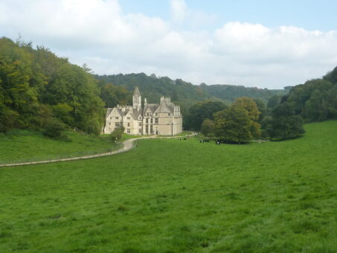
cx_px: 168
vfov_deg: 35.2
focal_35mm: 41
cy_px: 126
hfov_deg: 45.8
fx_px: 399
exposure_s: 1/500
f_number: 4
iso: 125
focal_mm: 4.7
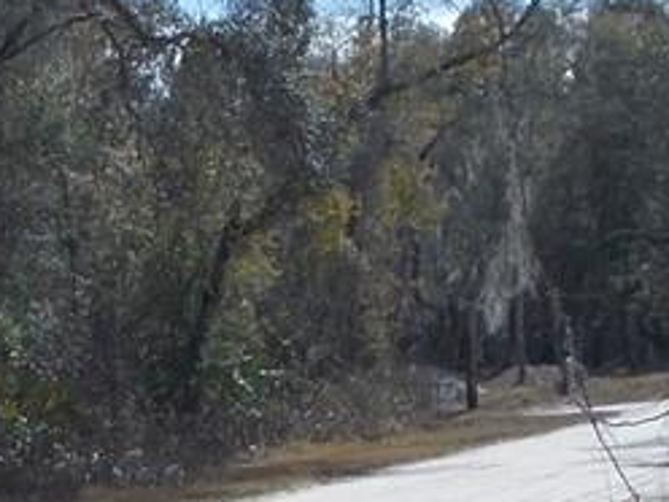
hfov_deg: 11.6
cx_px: -81
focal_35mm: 168
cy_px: 467
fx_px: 3247
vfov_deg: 8.8
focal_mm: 4.6
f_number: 8
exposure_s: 1/200
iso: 80
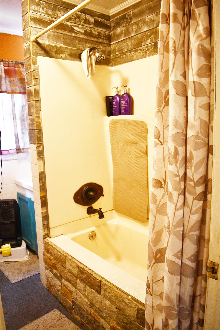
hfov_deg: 47.9
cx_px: 110
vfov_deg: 67.4
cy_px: 165
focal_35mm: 27
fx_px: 247
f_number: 3.5
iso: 2200
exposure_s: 1/125
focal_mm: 18
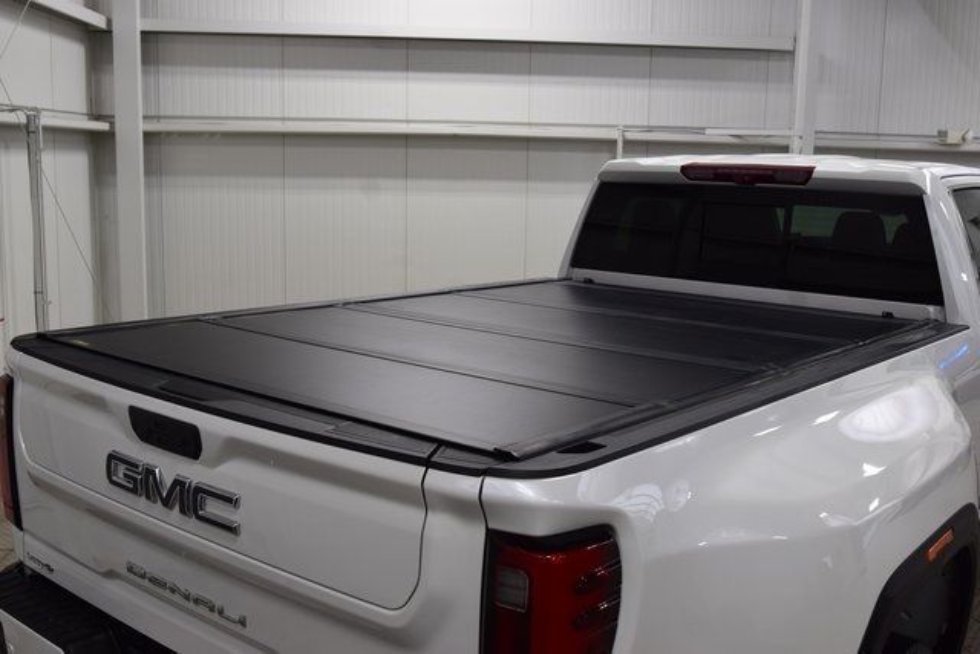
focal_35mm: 36
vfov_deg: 36.9
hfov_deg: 53.1
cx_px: 490
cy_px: 327
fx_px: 980
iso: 400
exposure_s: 1/30
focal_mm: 24
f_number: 7.1
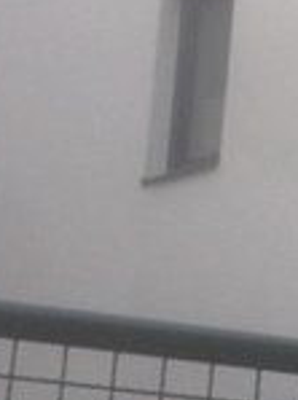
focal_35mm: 181
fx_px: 2087
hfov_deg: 7.9
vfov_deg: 11.0
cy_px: 183
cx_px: 521
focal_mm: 4.28
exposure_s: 1/935
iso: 50
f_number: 2.4
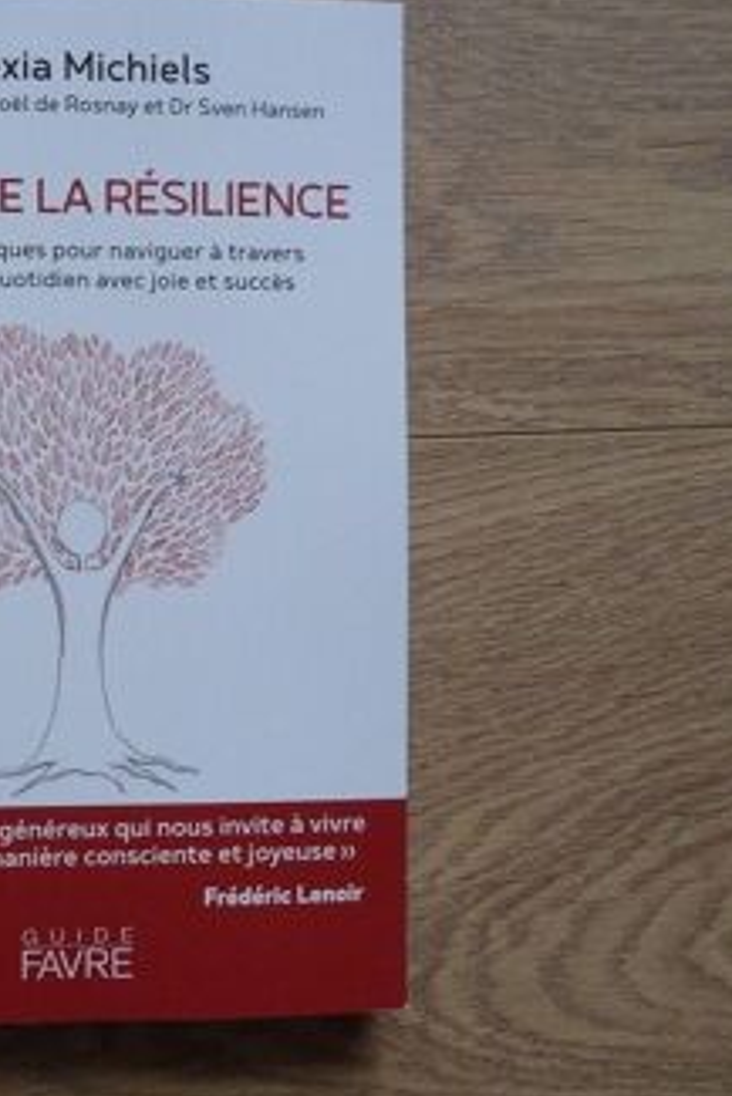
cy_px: 536
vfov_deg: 45.4
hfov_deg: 30.3
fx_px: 1310
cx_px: 128
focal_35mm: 43
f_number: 3.3
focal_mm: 4.7
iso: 250
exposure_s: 1/30
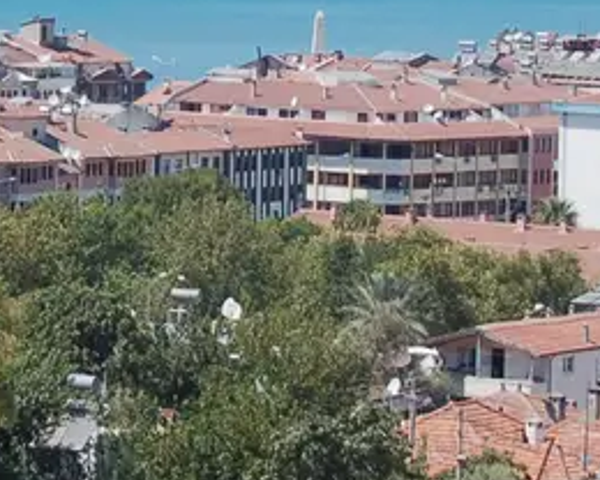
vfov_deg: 4.3
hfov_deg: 5.4
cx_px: -328
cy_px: -65
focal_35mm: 357
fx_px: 6342
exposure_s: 1/160
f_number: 6.3
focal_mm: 55
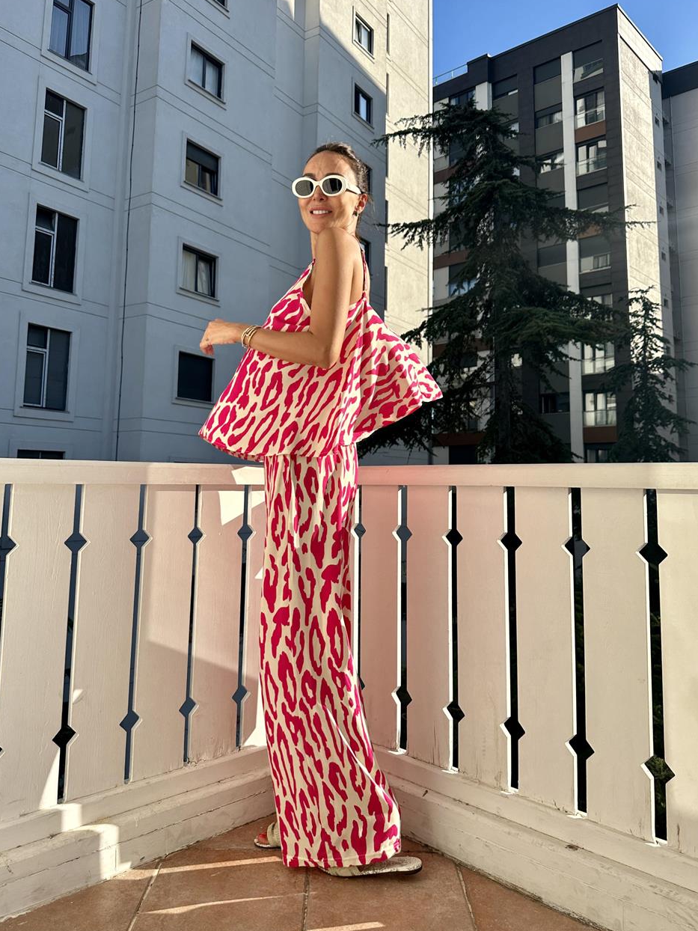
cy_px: 451
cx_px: 348
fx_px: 672
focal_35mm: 25
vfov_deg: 69.4
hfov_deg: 54.9
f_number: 1.78
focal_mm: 6.86
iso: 80
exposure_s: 1/3356
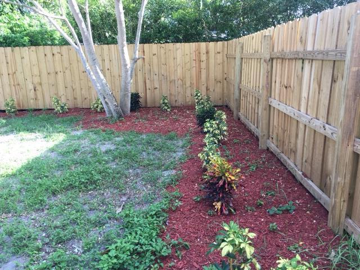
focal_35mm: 29
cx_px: 180
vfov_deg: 48.2
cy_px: 135
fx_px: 302
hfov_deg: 61.7
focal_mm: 4.15
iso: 40
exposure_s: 1/120
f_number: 2.2
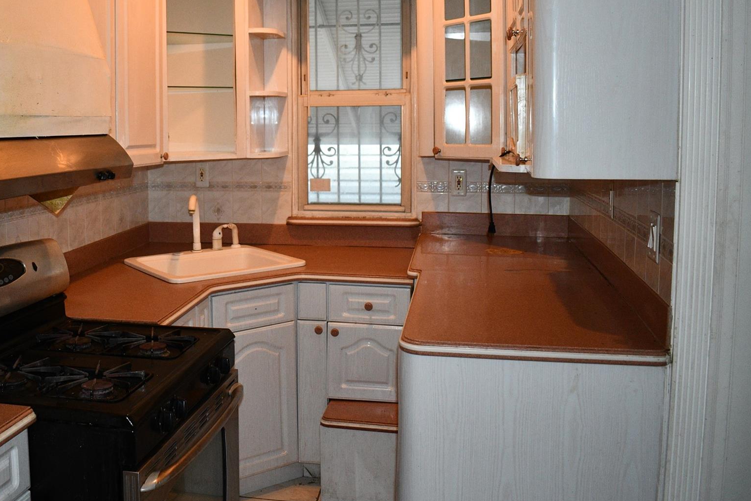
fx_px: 751
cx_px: 263
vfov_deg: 36.6
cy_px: 184
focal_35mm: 36
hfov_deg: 52.3
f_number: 3.5
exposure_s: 1/60
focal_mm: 18
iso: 1800
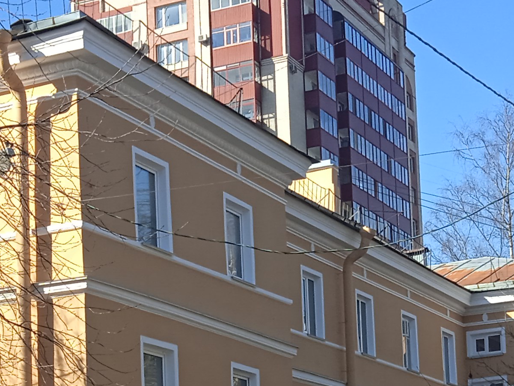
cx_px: 229
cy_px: 491
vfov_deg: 14.6
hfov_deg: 20.2
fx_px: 1440
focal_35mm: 97
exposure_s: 1/591
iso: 113
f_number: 2.2
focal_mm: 3.43
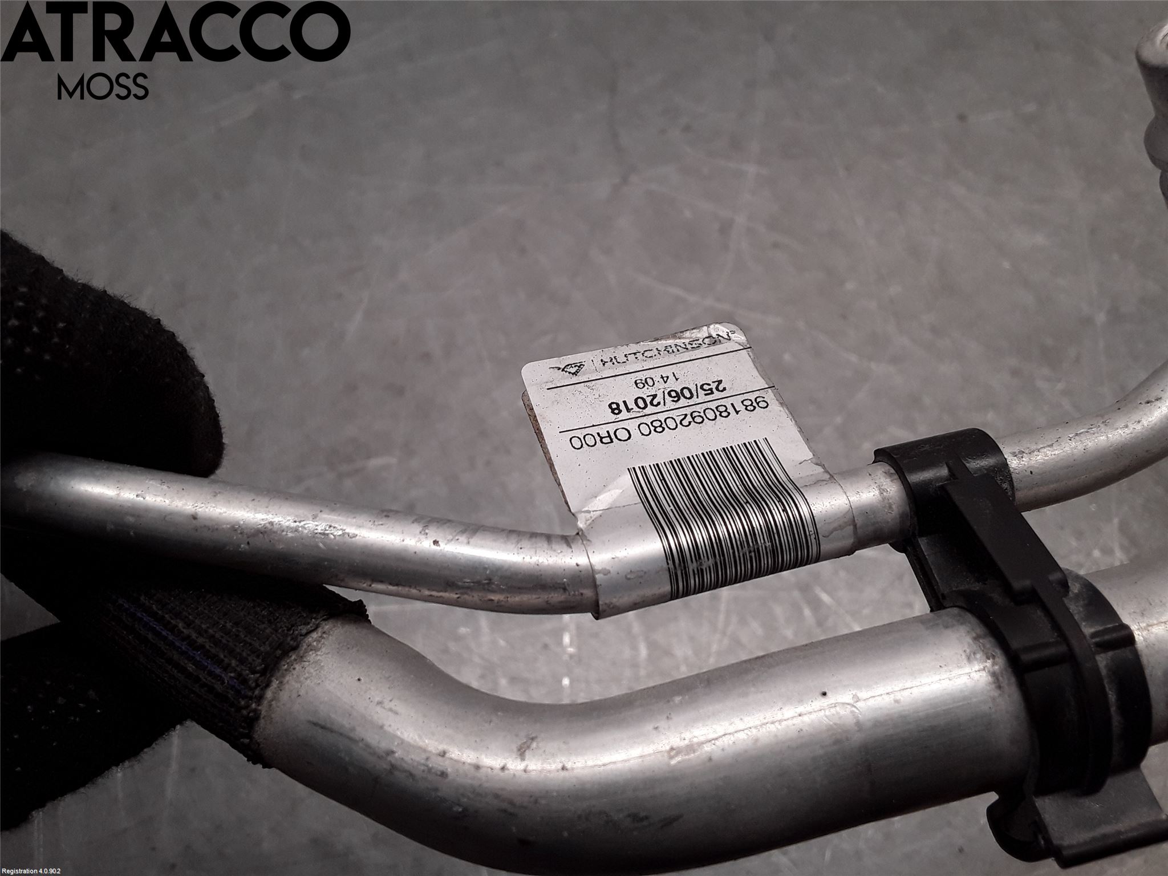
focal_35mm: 28
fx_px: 945
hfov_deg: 63.4
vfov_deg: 49.7
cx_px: 584
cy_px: 438
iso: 40
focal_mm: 2.91
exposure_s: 1/136
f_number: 1.9
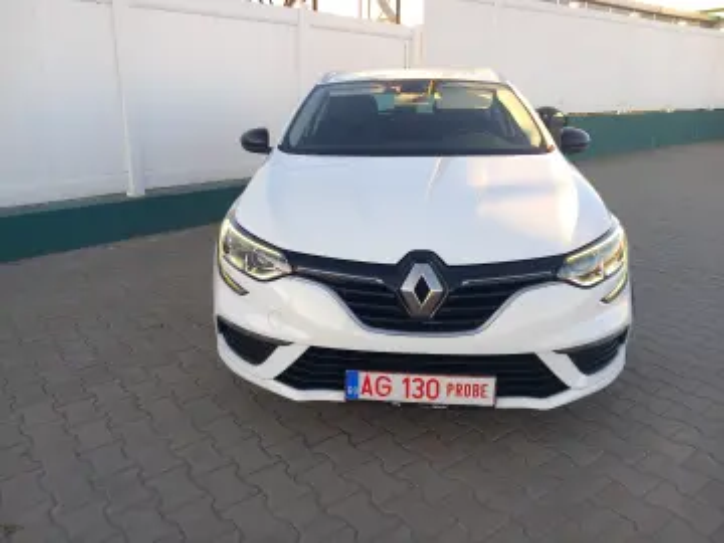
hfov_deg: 65.3
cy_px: 272
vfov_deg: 51.4
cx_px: 362
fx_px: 565
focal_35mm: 27
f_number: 1.8
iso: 25
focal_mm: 4
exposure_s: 1/100
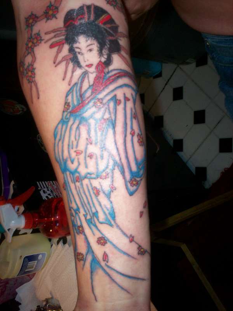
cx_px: 116
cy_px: 156
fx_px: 323
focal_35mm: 36
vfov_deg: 51.4
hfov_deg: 39.7
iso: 140
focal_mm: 6
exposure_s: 1/60
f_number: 4.5
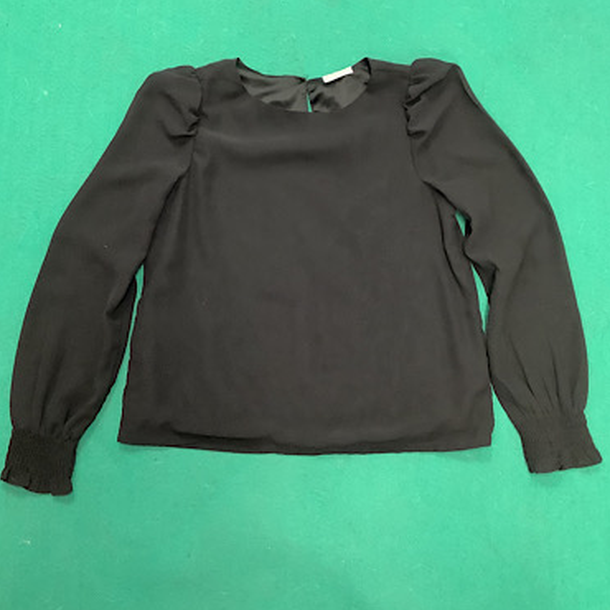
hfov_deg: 44.9
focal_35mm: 37
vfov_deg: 44.9
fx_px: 738
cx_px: 307
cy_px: 275
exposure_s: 1/33
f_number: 2.4
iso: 400
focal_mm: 3.3
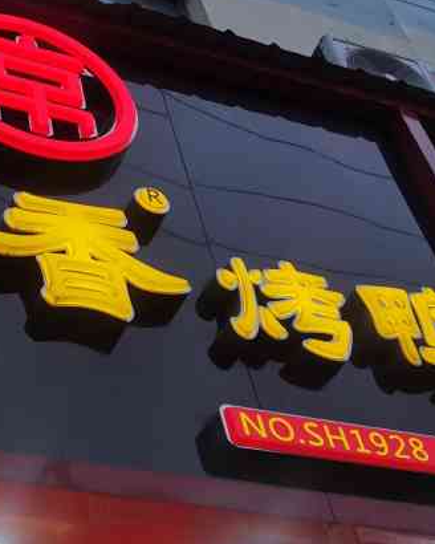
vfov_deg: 30.5
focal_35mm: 60
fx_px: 966
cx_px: -20
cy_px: 453
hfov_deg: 24.0
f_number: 1.8
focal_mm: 4.75
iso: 50
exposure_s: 1/145
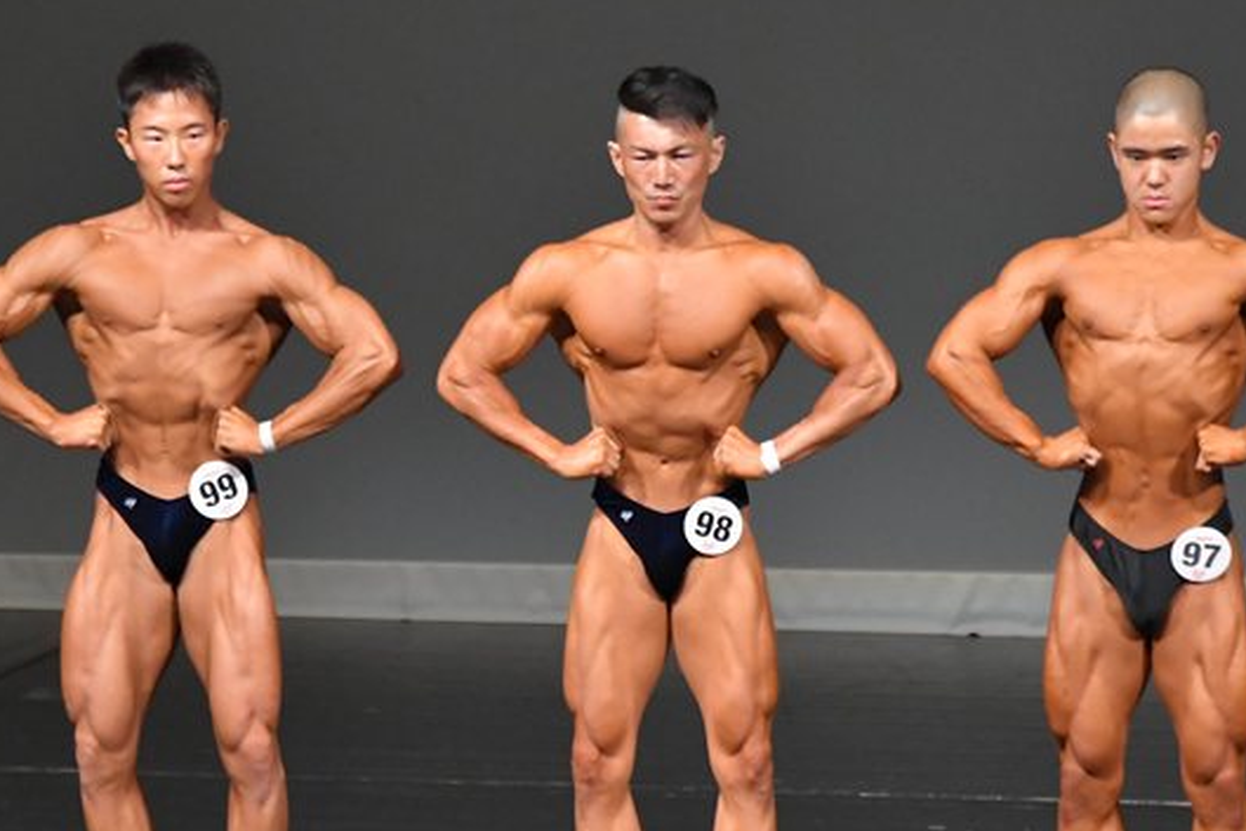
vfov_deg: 2.7
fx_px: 17482
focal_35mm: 505
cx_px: 522
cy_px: 541
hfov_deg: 4.1
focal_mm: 230
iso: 5000
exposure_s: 1/400
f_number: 5.6
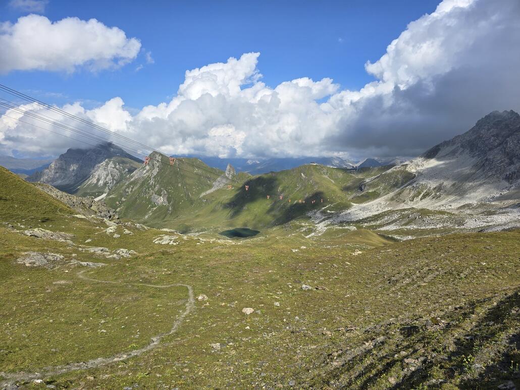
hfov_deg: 73.9
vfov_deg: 58.9
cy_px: 195
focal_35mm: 23
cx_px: 260
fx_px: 346
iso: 12
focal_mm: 6.3
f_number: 1.7
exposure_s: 1/1096
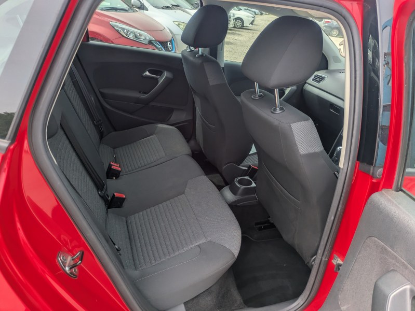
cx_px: 208
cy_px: 156
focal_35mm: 25
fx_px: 300
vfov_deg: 54.9
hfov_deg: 69.4
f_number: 1.89
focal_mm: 5.43
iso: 55
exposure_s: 1/877
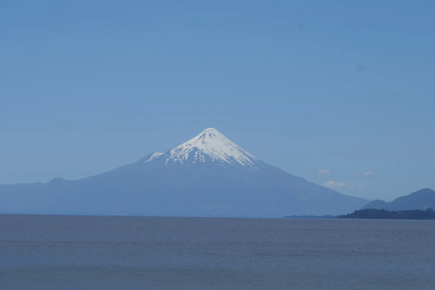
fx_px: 1619
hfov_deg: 15.3
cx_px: 218
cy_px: 145
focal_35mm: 134
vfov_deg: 10.2
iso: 100
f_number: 8
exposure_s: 1/500
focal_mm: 134
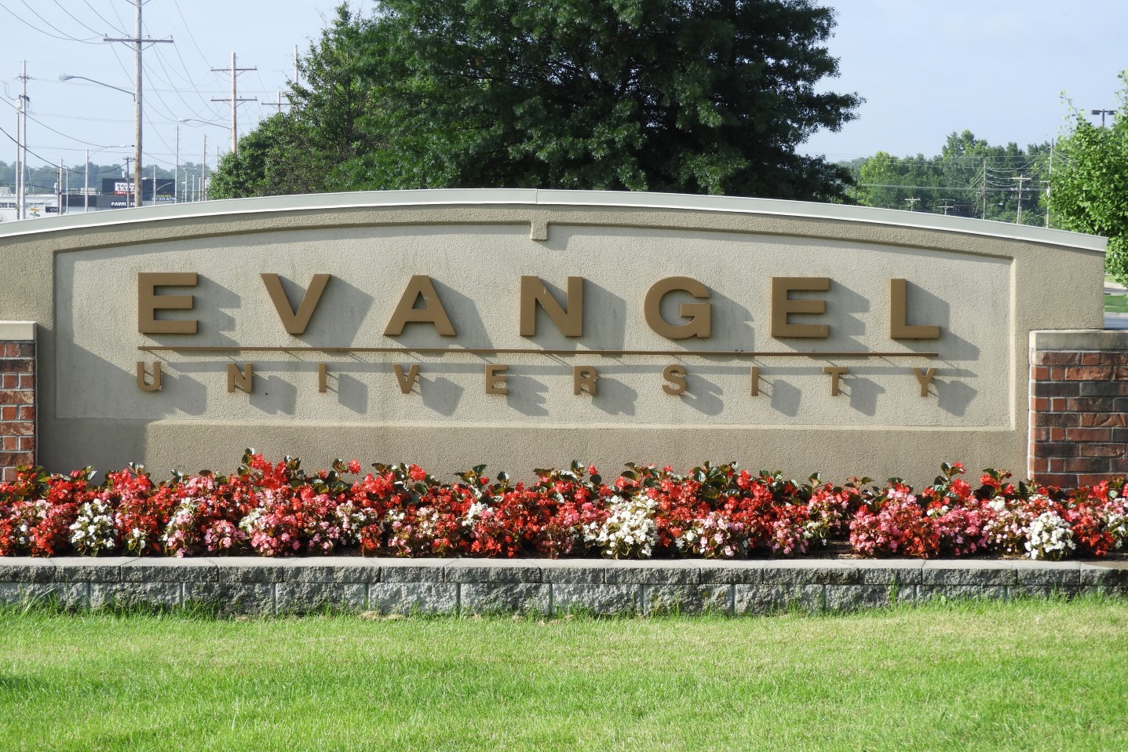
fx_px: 3102
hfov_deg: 20.6
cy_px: 388
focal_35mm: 99
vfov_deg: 13.8
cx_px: 564
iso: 100
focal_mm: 17
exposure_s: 1/320
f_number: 4.8
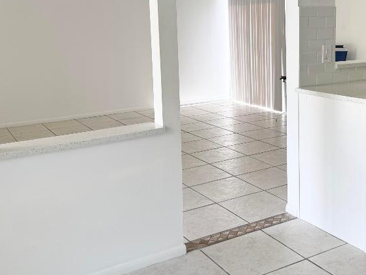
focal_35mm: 44
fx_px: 465
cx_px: 238
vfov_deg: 32.4
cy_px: 77
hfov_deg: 42.5
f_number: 1.78
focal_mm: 6.76
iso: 64
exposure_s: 1/121
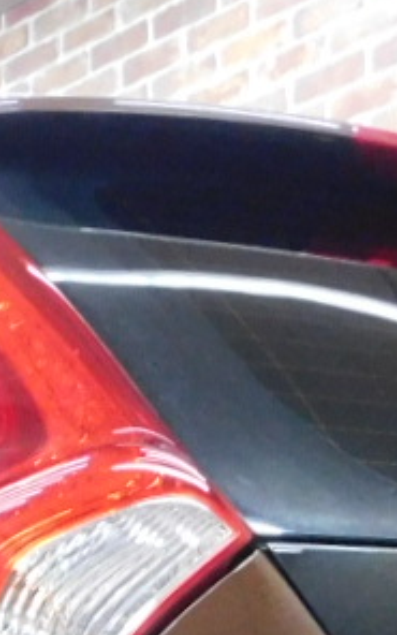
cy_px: 1083
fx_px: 2285
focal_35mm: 132
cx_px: -318
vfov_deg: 14.3
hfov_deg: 9.5
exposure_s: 1/15
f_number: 3
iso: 400
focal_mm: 4
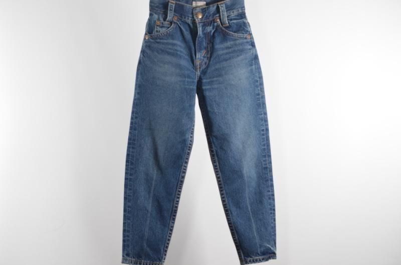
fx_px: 667
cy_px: 132
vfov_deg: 22.5
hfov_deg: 33.5
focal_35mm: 60
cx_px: 200
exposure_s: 1/80
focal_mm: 40
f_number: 4.5
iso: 800
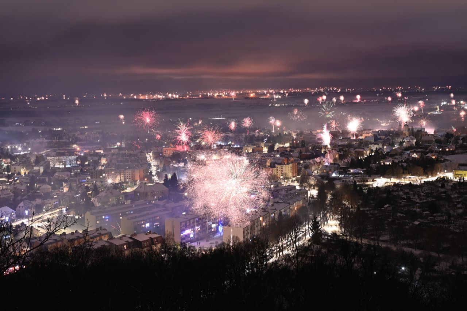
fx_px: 648
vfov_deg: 27.0
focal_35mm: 50
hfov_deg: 39.6
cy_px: 156
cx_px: 234
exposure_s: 30
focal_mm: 50
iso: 160
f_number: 11
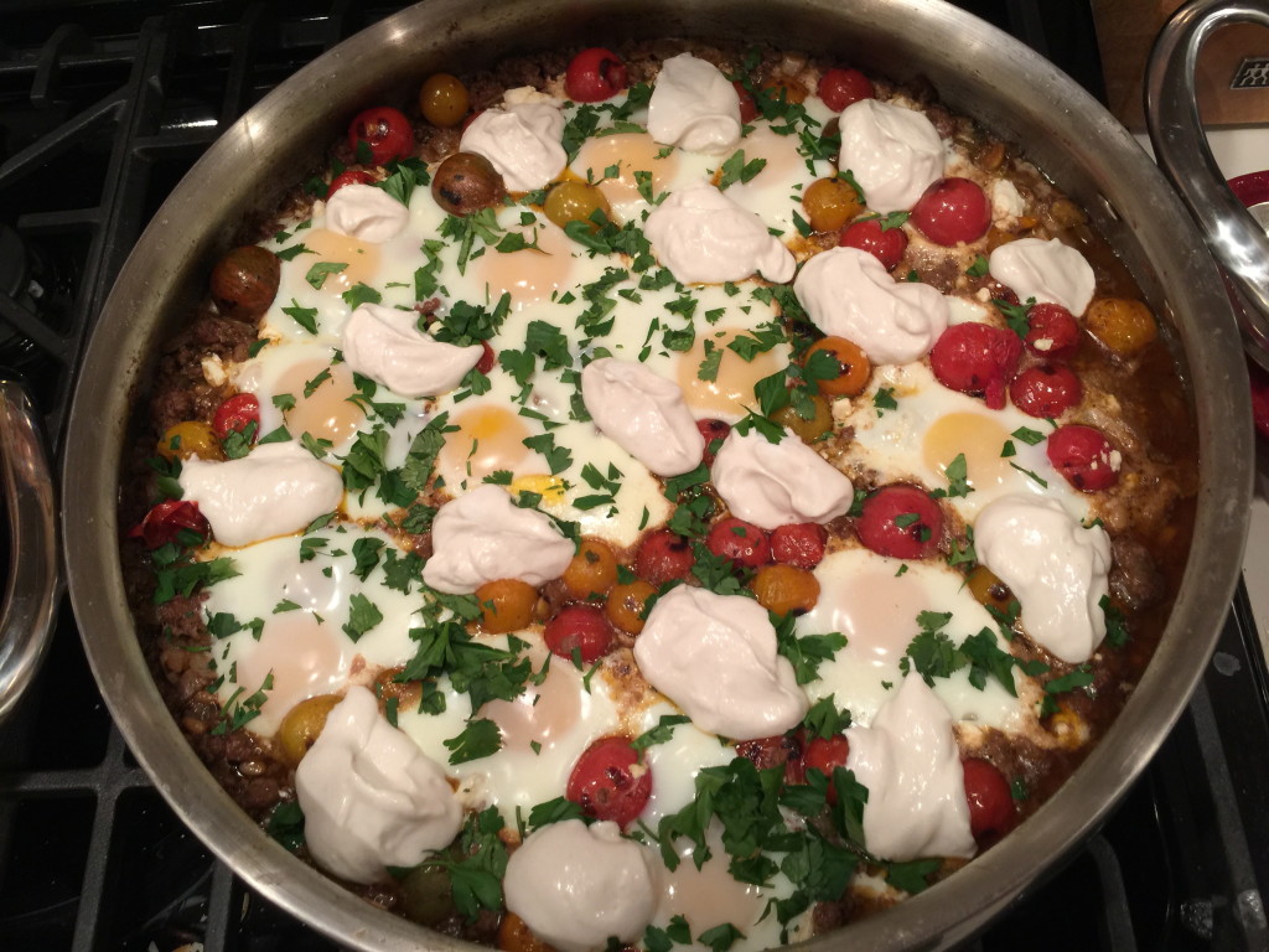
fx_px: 1063
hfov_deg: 61.7
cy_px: 476
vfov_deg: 48.2
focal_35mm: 29
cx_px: 634
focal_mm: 4.15
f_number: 2.2
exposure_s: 1/15
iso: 50
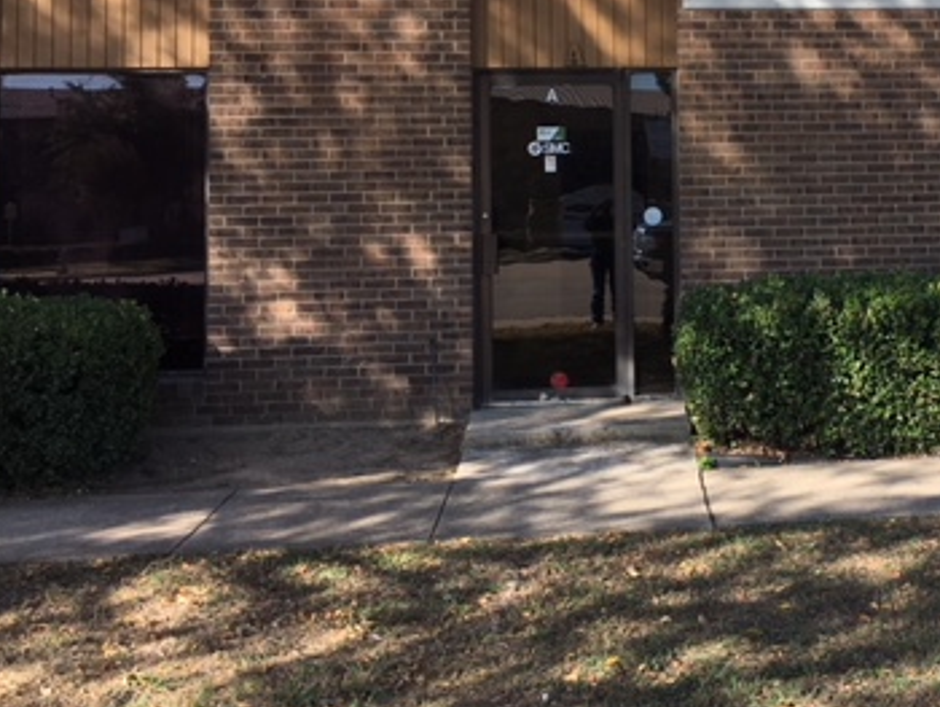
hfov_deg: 34.8
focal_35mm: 53
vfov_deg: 27.0
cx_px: 782
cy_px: 140
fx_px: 1440
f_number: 2.2
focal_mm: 4.15
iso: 25
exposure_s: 1/506
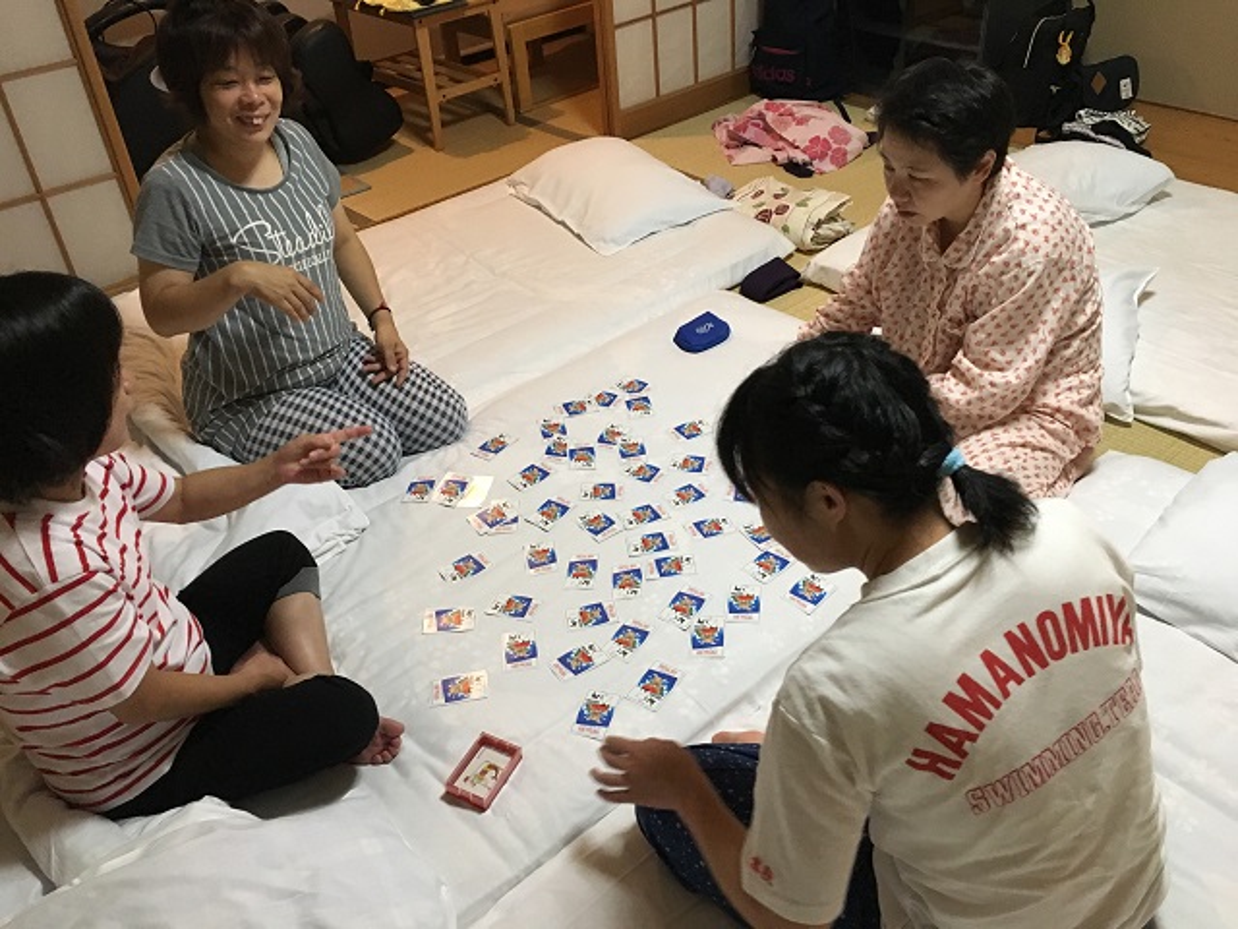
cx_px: 619
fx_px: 1037
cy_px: 464
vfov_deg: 48.2
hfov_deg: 61.7
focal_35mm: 29
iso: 200
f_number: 2.2
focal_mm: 4.15
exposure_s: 1/30
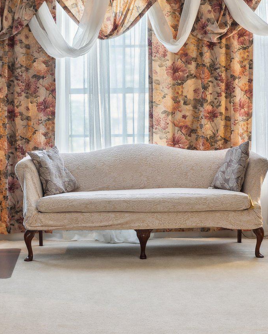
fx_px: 783
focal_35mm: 79
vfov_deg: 24.0
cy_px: 114
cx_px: 111
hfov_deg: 19.4
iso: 200
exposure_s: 1/10
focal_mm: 35
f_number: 8
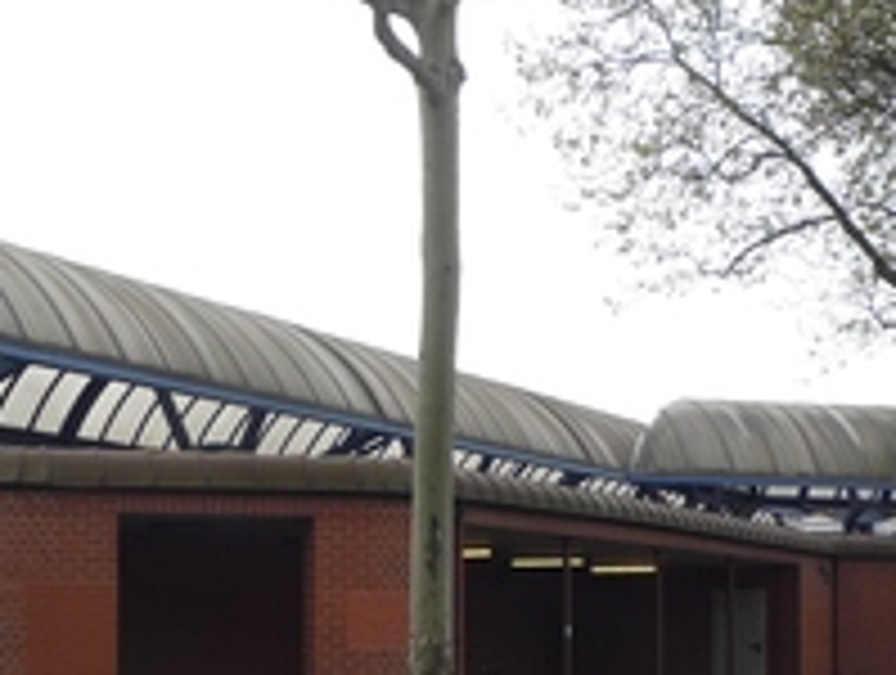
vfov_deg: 19.0
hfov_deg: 25.1
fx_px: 1997
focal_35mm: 77
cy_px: 567
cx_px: 270
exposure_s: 1/320
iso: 100
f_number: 4
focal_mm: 5.2
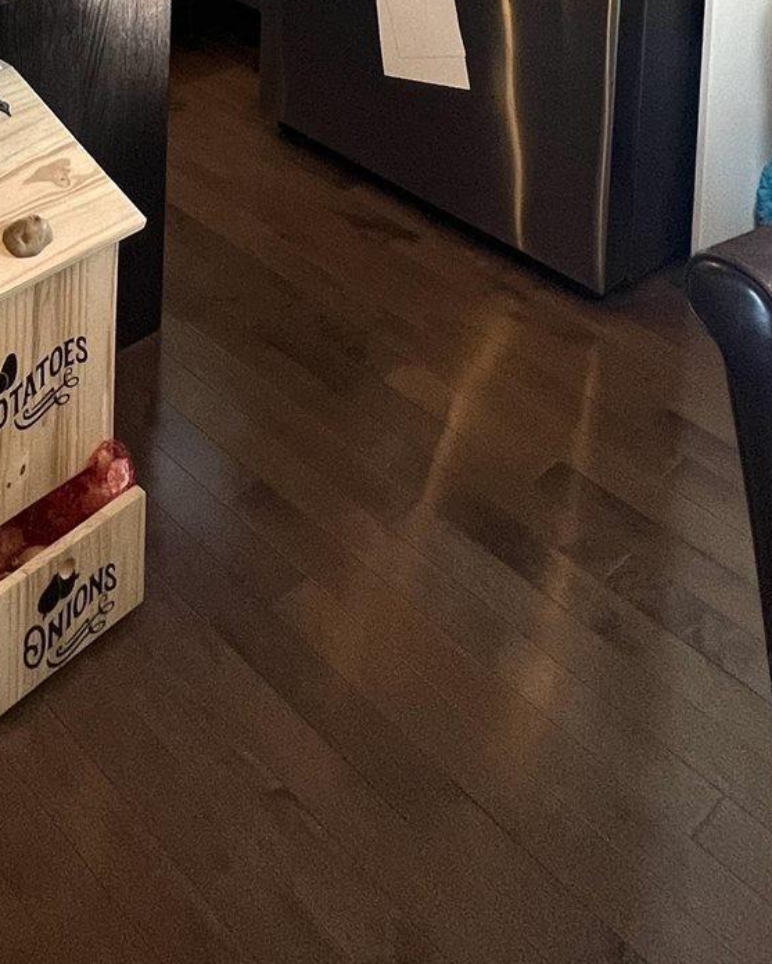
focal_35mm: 42
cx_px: -148
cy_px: -453
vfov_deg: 29.1
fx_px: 1199
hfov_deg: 30.5
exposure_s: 1/120
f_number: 1.8
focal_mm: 1.57
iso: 160
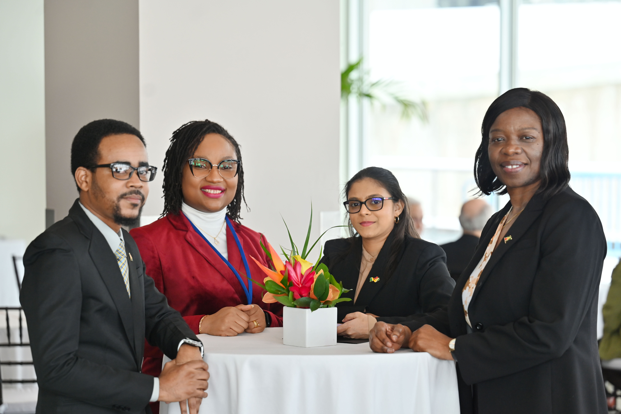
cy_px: 207
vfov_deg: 14.1
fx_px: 1672
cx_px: 310
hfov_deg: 21.0
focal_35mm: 97
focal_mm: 97
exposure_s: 1/250
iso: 400
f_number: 3.5
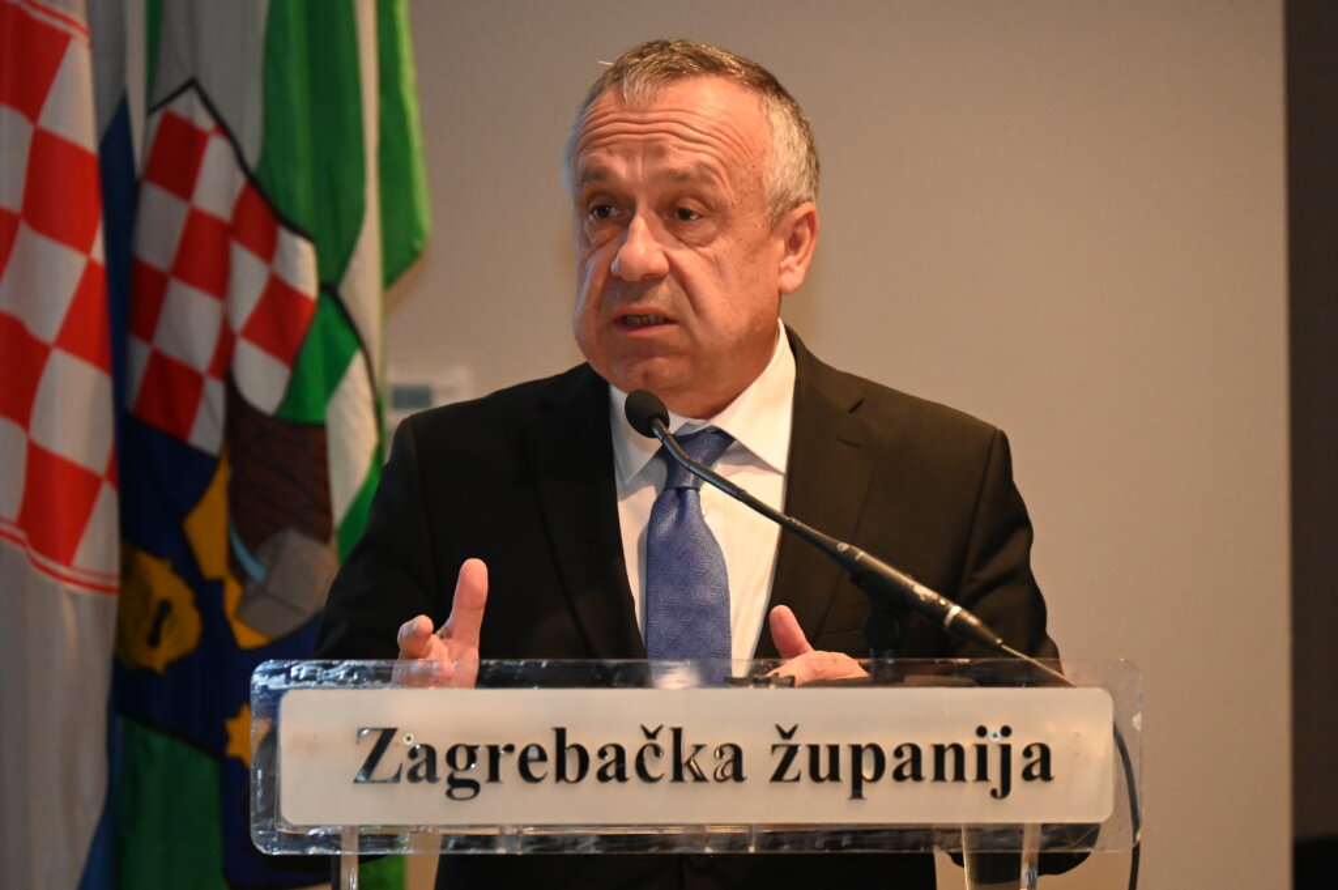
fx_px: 7427
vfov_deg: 6.9
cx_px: 669
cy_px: 445
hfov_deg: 10.3
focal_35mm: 200
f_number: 6.3
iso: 9000
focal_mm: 200
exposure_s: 1/200
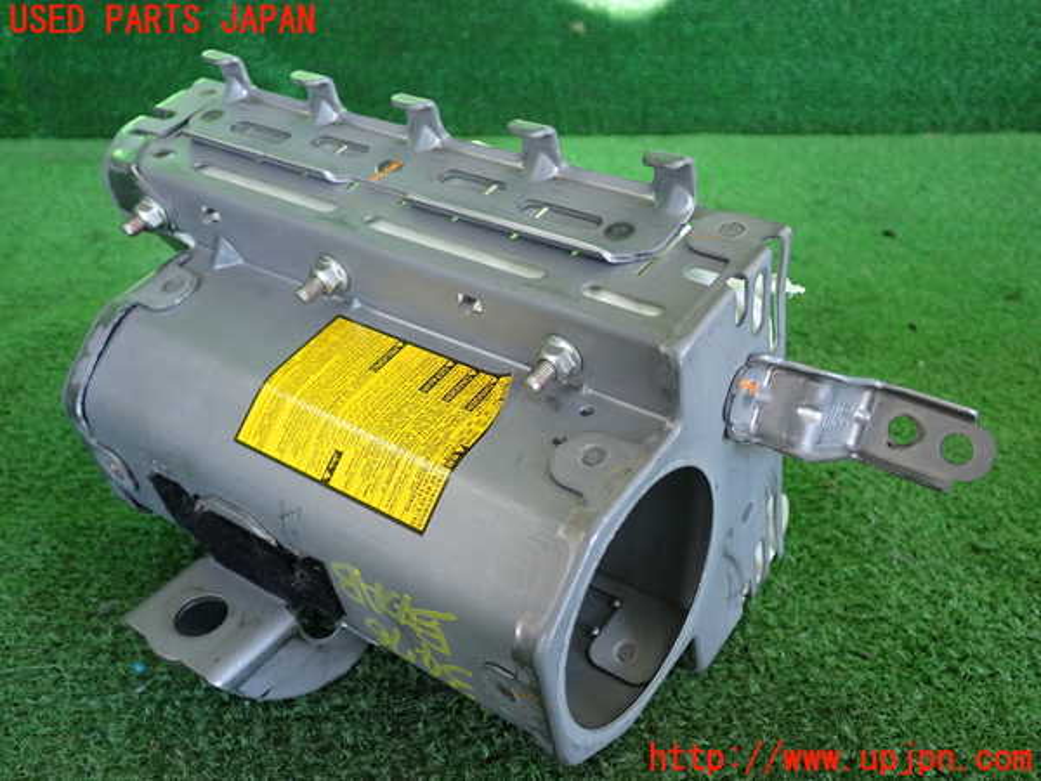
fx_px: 1083
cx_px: 520
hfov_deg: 51.4
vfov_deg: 39.7
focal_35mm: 36
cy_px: 390
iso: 320
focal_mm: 6.37
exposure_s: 1/125
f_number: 2.5
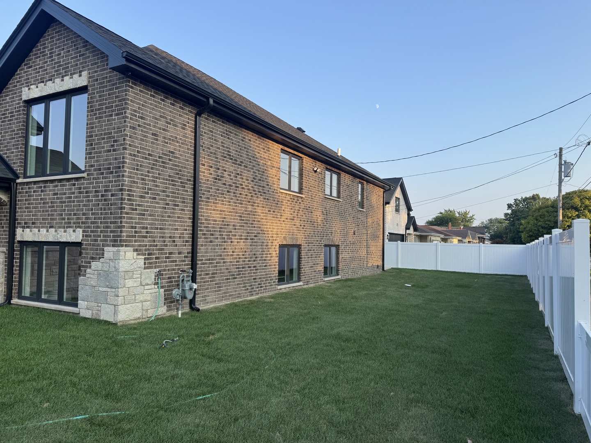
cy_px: 222
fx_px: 410
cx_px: 296
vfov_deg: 56.8
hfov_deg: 71.6
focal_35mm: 24
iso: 80
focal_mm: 6.76
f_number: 1.78
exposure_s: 1/1238
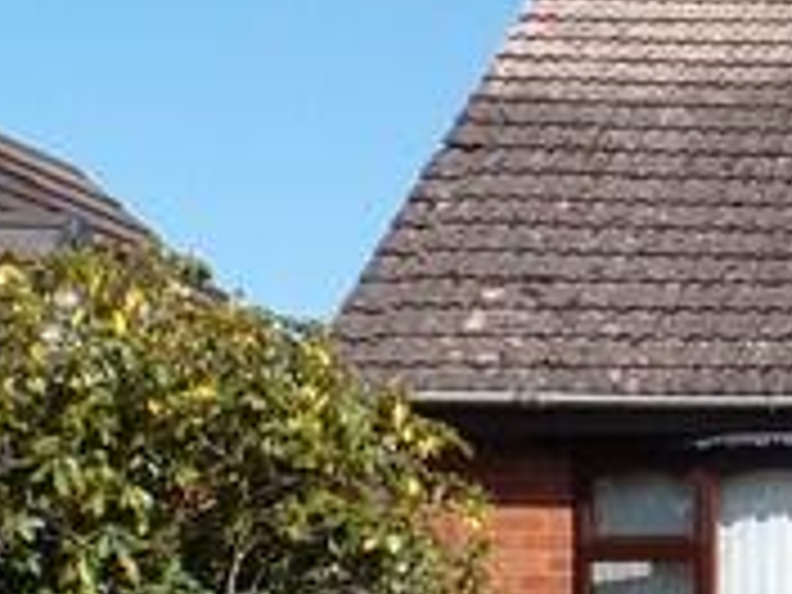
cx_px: 1440
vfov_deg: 10.5
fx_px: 3203
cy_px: 630
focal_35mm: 140
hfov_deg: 12.8
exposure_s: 1/500
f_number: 4.4
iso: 100
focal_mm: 4.3
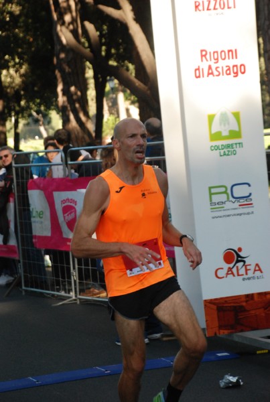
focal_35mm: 120
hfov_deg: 11.5
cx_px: 135
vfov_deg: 17.0
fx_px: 1343
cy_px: 201
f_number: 5.6
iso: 1000
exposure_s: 1/400
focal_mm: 80
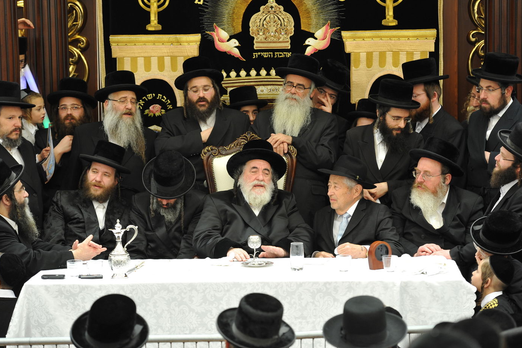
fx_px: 1638
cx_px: 259
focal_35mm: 113
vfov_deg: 12.1
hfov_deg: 18.1
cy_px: 173
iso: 1250
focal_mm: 112
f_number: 3.5
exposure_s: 1/100
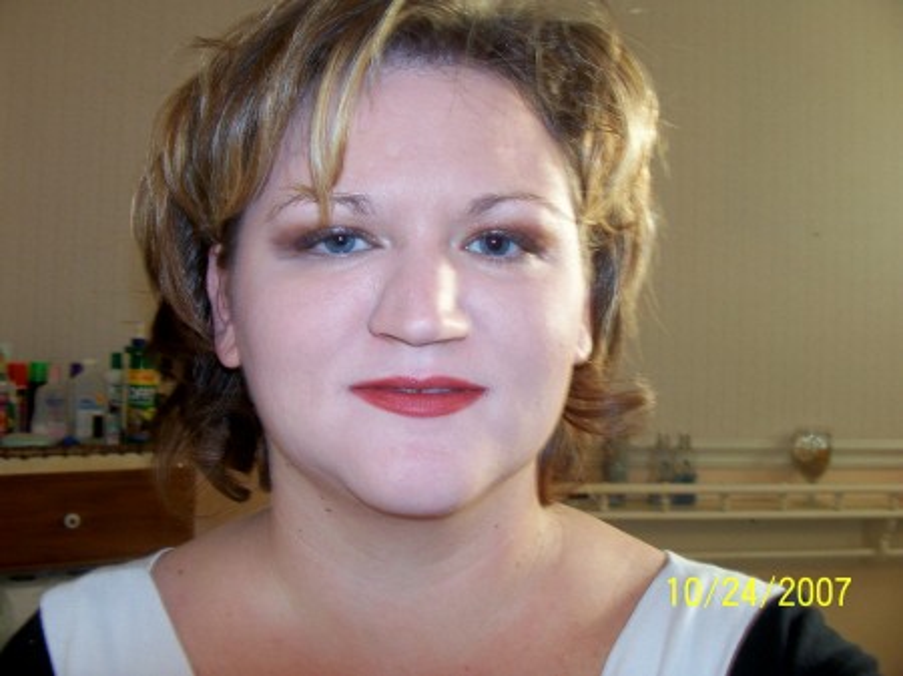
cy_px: 338
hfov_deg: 52.7
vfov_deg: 40.7
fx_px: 913
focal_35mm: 35
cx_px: 452
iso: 140
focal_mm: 6
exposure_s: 1/60
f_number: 2.8
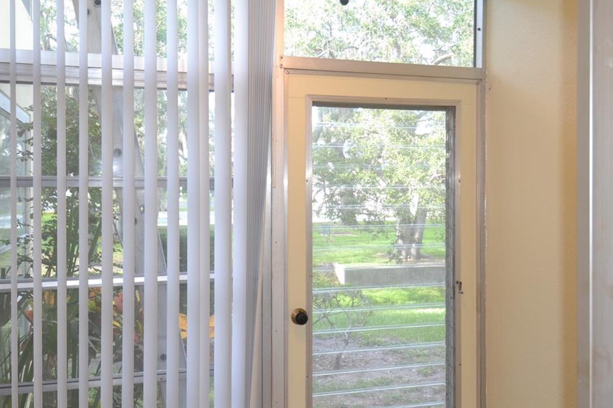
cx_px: 299
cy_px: 191
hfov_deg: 53.1
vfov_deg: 36.9
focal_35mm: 36
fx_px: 613
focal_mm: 14
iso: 400
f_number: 4
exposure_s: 1/100
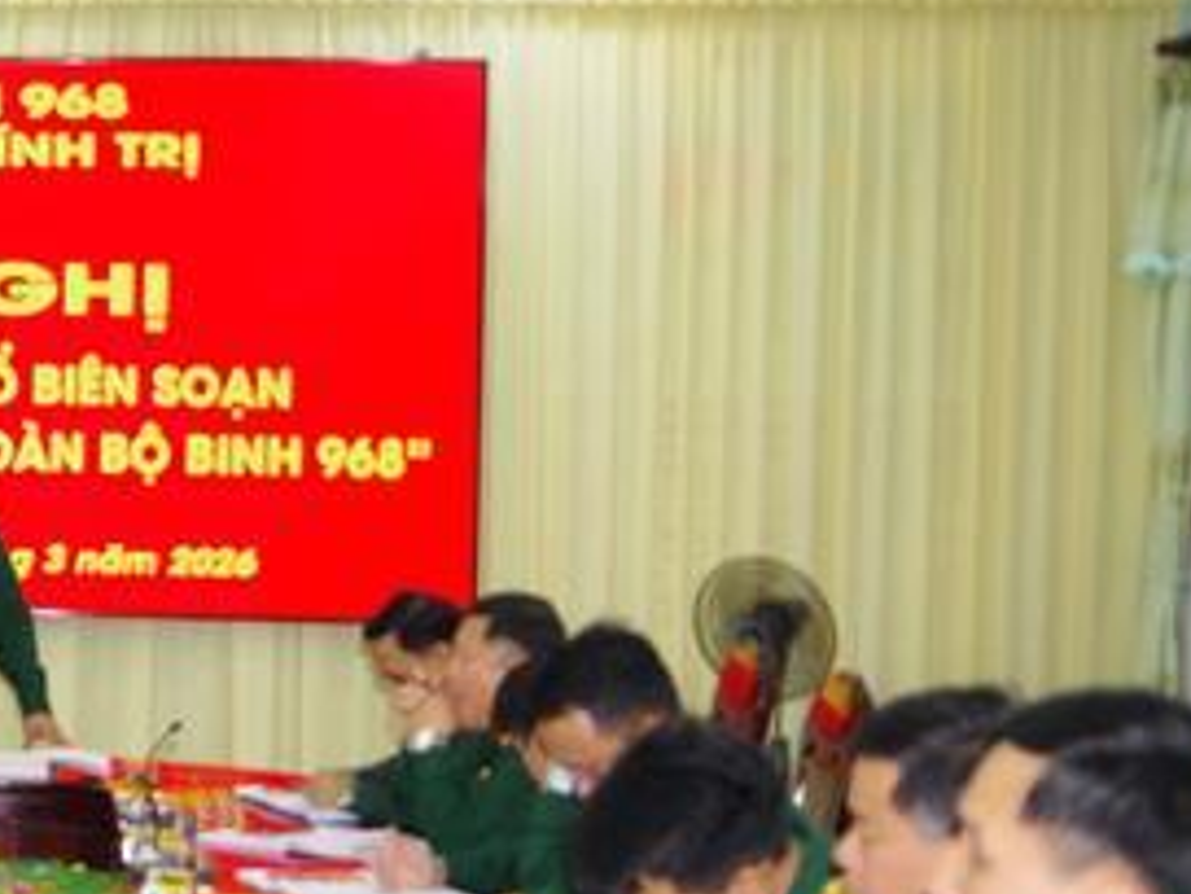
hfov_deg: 21.3
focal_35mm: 81
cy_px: 585
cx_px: -464
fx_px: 2787
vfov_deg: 18.2
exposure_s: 1/60
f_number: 3.5
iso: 400
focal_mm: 18
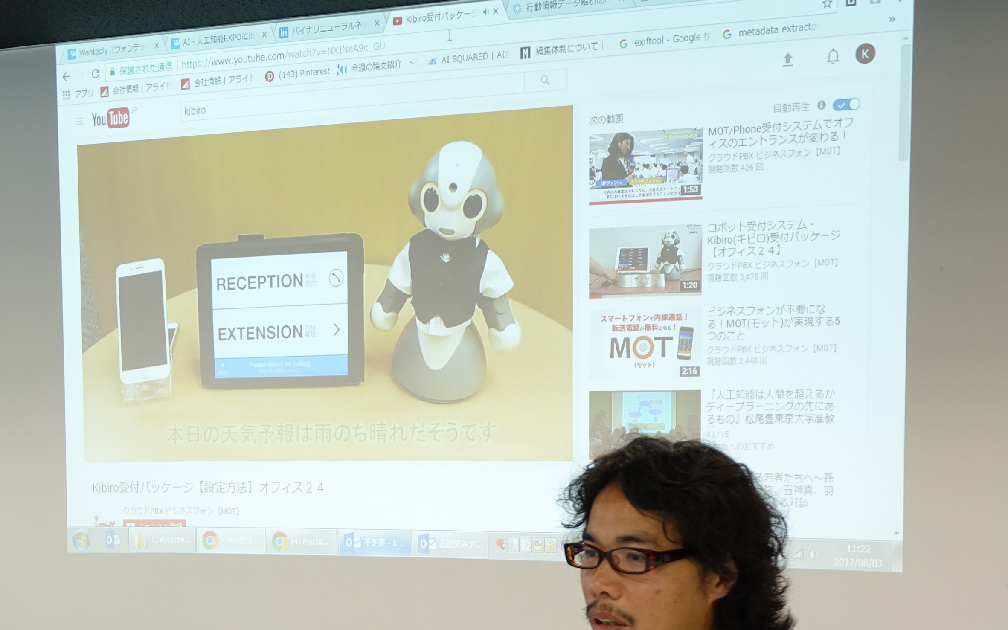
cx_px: 406
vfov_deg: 23.9
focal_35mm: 53
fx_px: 1456
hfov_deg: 38.0
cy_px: 542
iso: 160
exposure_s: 1/40
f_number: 2.8
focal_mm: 11.56
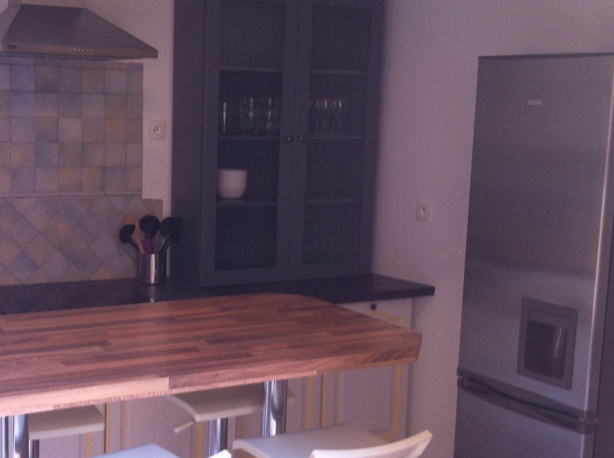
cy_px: 257
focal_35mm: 59
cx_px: 177
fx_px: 1045
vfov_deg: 24.7
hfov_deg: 32.3
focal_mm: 3.85
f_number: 2.8
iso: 80
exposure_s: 1/24
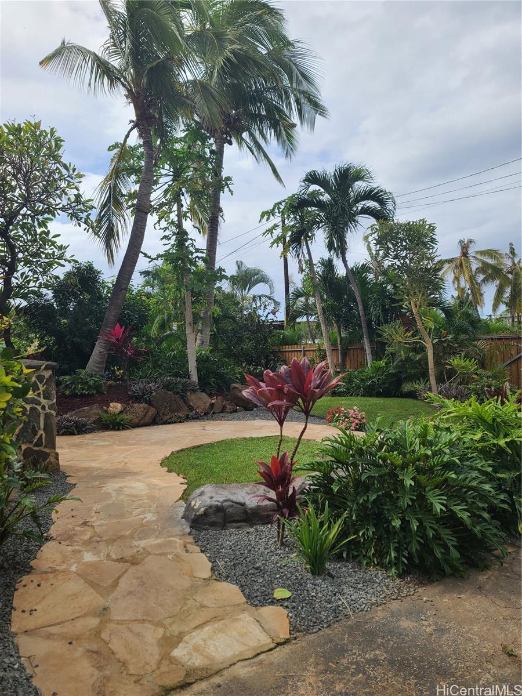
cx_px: 261
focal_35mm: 25
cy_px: 348
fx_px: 503
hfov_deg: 54.9
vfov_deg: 69.4
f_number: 1.8
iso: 16
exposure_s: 1/805
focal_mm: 7
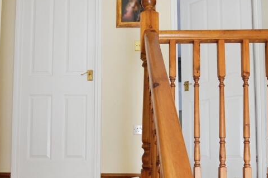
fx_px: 238
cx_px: 117
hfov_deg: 58.6
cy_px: 129
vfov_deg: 40.0
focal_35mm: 32
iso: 400
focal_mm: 10
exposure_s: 1/60
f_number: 4
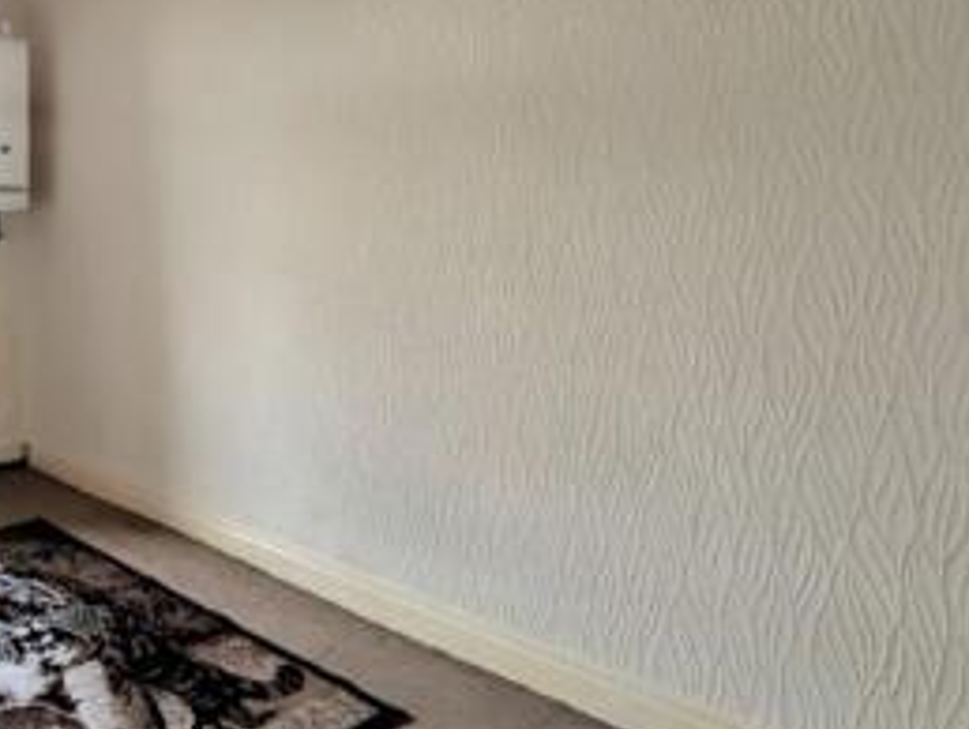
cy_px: 194
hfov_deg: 55.6
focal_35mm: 27
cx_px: 79
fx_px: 757
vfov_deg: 49.6
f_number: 1.7
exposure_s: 1/17.6
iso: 77
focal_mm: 2.02
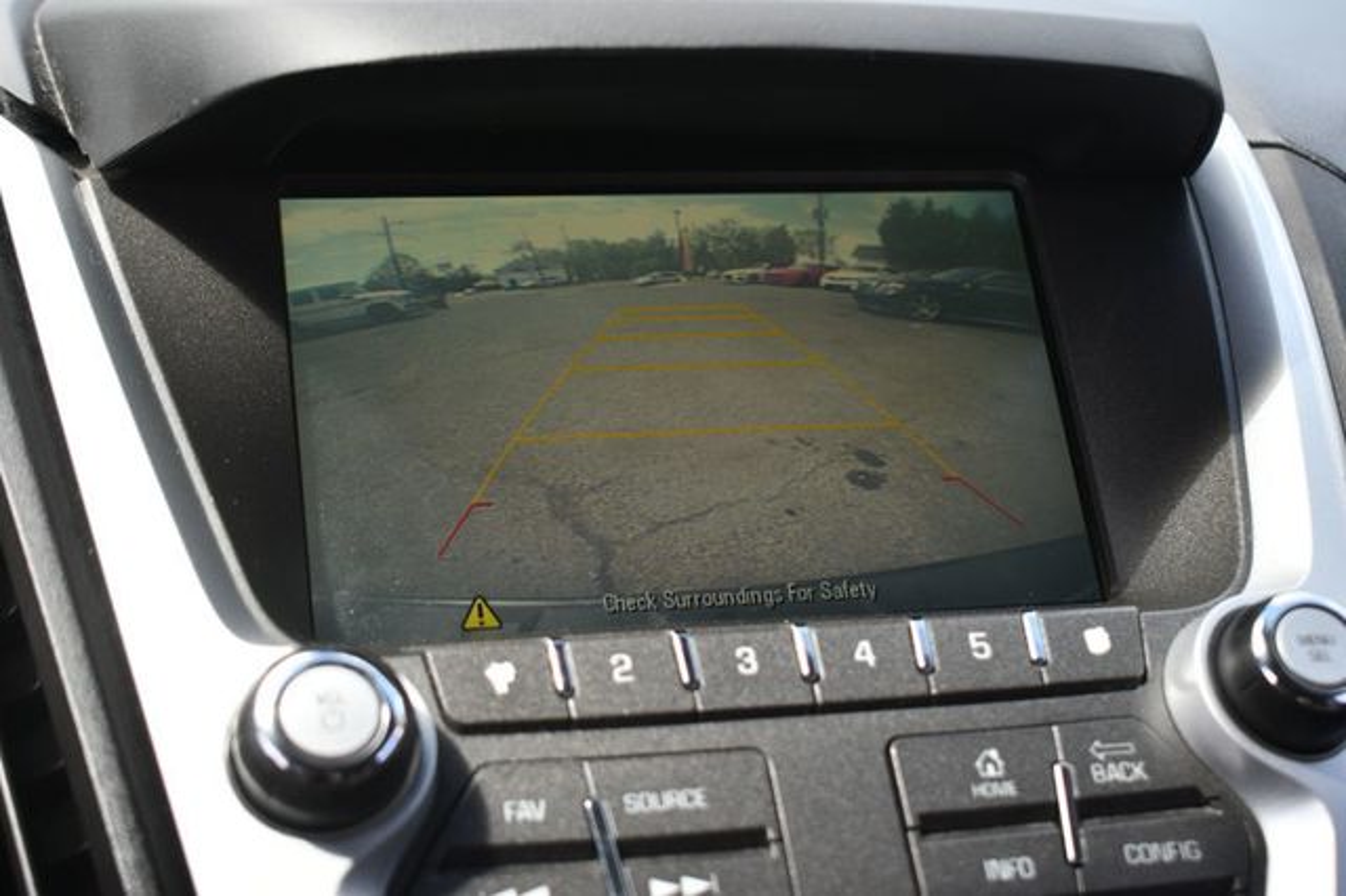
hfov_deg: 33.4
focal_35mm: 60
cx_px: 673
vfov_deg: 22.6
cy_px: 448
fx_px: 2242
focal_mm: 40
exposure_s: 1/250
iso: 250
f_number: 5.6
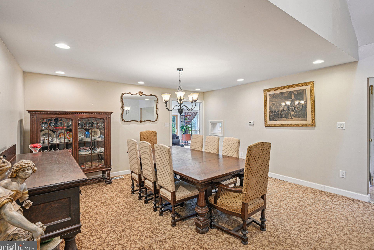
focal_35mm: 17
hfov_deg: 93.2
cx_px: 193
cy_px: 122
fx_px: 177
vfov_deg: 70.4
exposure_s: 1/6
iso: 400
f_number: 8
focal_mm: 16
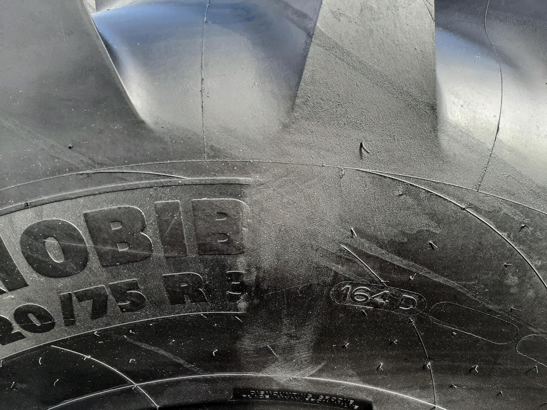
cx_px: 274
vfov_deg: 53.1
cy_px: 205
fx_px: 411
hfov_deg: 67.3
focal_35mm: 26
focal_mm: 3.93
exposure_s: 1/215
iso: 40
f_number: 1.7
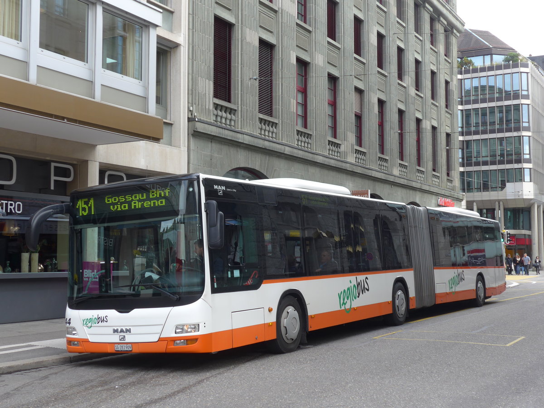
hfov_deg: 38.9
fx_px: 770
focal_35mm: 49
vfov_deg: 29.7
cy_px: 204
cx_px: 272
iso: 80
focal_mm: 10.1
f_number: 3.2
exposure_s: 1/160
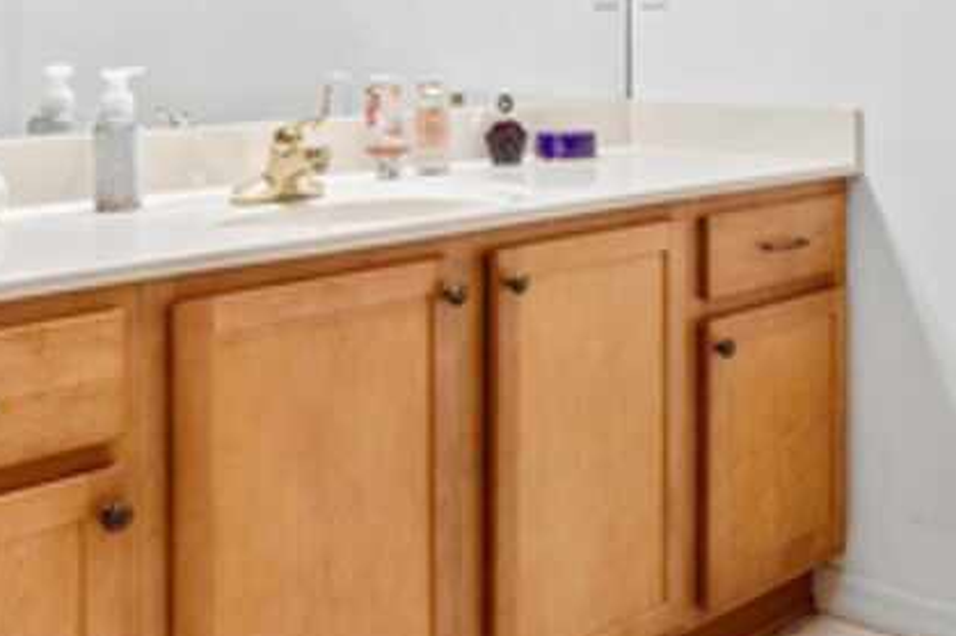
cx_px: 718
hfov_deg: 38.2
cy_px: -39
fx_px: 1341
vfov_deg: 25.1
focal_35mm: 51
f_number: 8
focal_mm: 11
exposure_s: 1/2
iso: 100
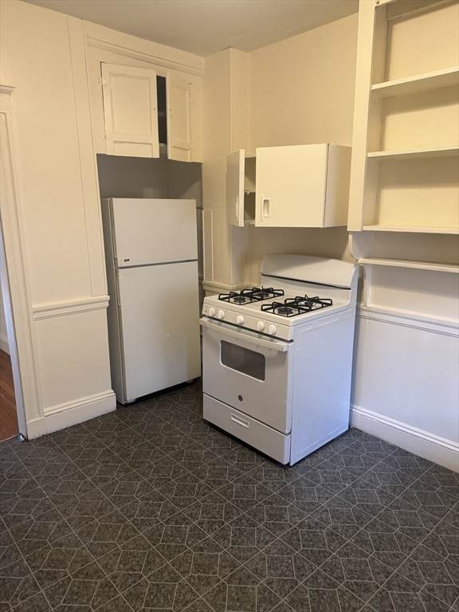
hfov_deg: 56.8
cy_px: 306
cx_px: 230
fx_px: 424
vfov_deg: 71.6
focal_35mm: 24
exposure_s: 1/60
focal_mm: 6.76
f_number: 1.78
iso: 400
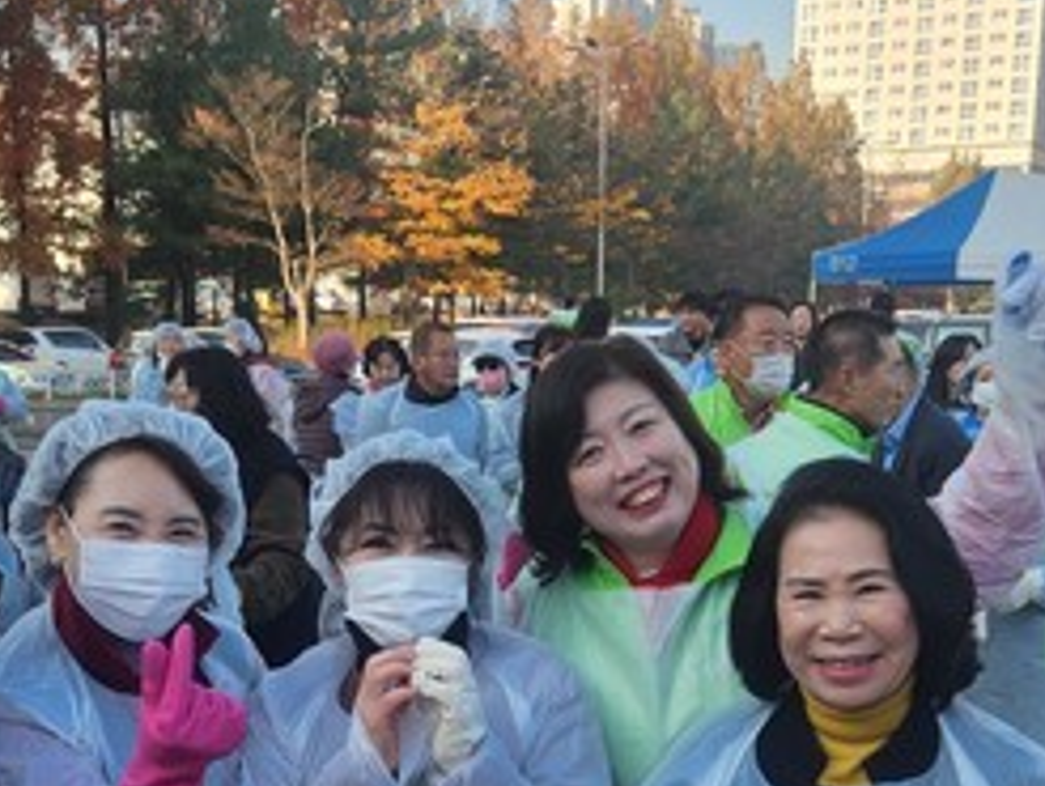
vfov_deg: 25.4
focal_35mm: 56
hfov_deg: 34.3
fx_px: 1692
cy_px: 697
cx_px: 450
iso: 20
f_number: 1.8
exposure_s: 1/444
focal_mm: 5.4
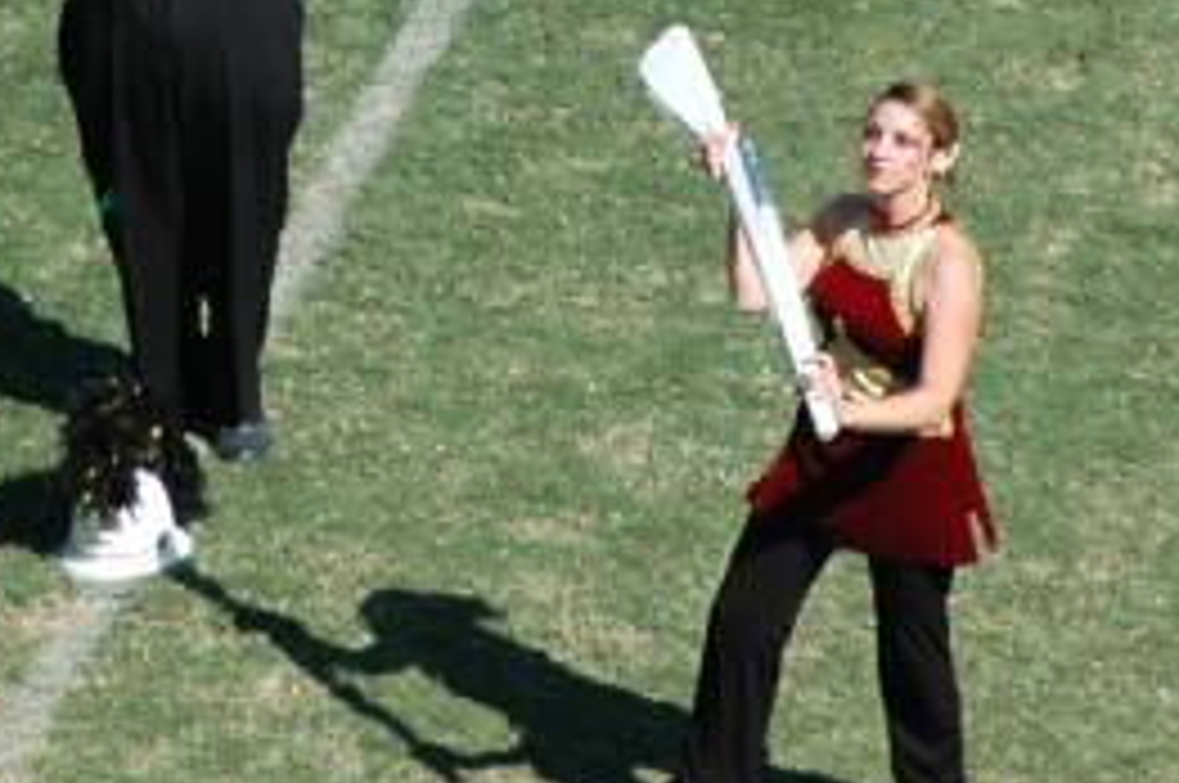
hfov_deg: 1.8
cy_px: -148
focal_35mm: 1174
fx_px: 38400
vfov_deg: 1.2
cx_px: 148
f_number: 6.3
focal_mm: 200
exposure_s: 1/640
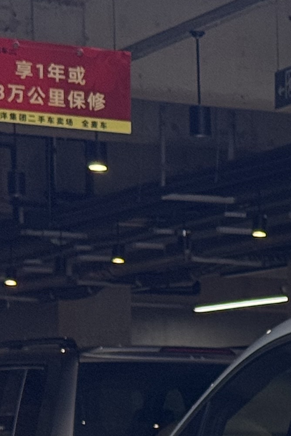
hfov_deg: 6.5
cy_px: 605
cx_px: 704
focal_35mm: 201
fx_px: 2435
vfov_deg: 10.0
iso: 64
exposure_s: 1/100
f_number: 1.78
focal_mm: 6.76
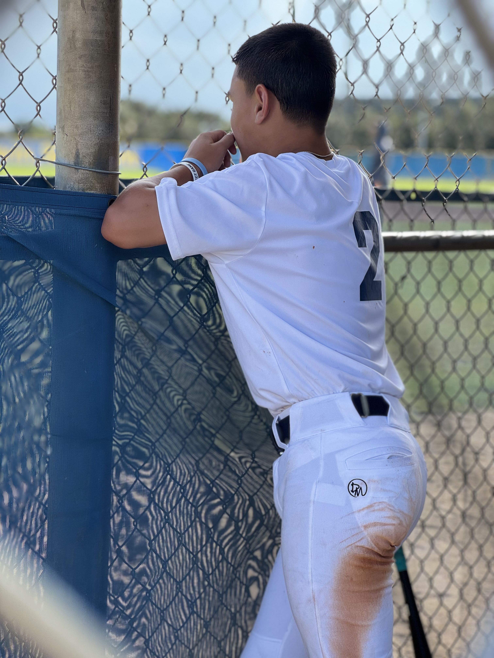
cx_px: 247
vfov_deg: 25.3
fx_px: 1465
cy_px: 329
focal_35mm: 77
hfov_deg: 19.1
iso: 25
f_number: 2.8
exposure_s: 1/277
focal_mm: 9
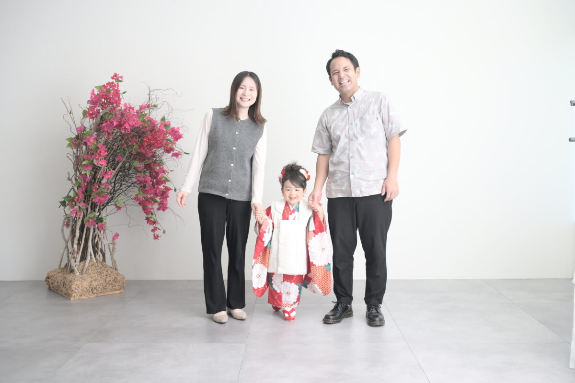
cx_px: 288
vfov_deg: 33.4
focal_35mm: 40
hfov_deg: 48.5
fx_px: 639
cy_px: 192
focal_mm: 40
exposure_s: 1/125
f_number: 6.3
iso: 500
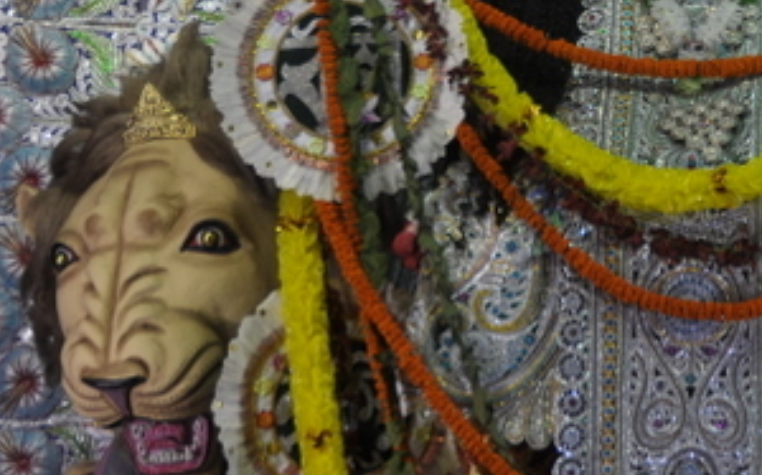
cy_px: -23
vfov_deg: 10.3
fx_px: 2622
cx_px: 655
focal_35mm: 126
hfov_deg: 16.4
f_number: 4
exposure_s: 1/125
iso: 250
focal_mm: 31
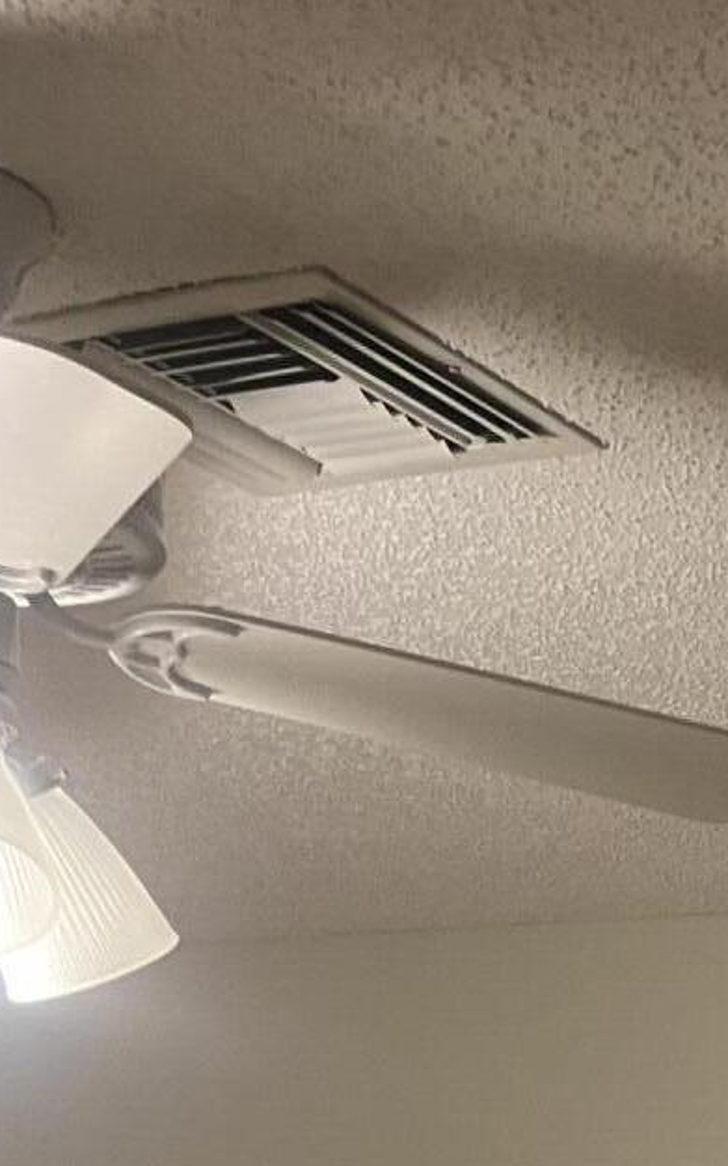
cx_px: 1249
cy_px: 1859
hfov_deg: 13.5
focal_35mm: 88
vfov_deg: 19.7
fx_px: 2795
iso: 250
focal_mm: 5.1
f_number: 1.6
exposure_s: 1/60
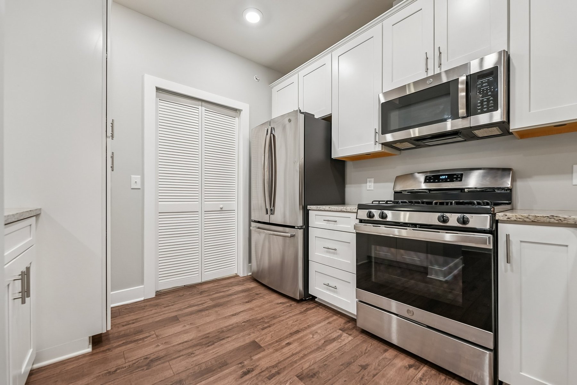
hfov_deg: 101.9
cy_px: 192
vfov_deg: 78.8
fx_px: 234
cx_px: 288
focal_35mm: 15
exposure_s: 1/4
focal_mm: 14.6
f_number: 7.1
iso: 100
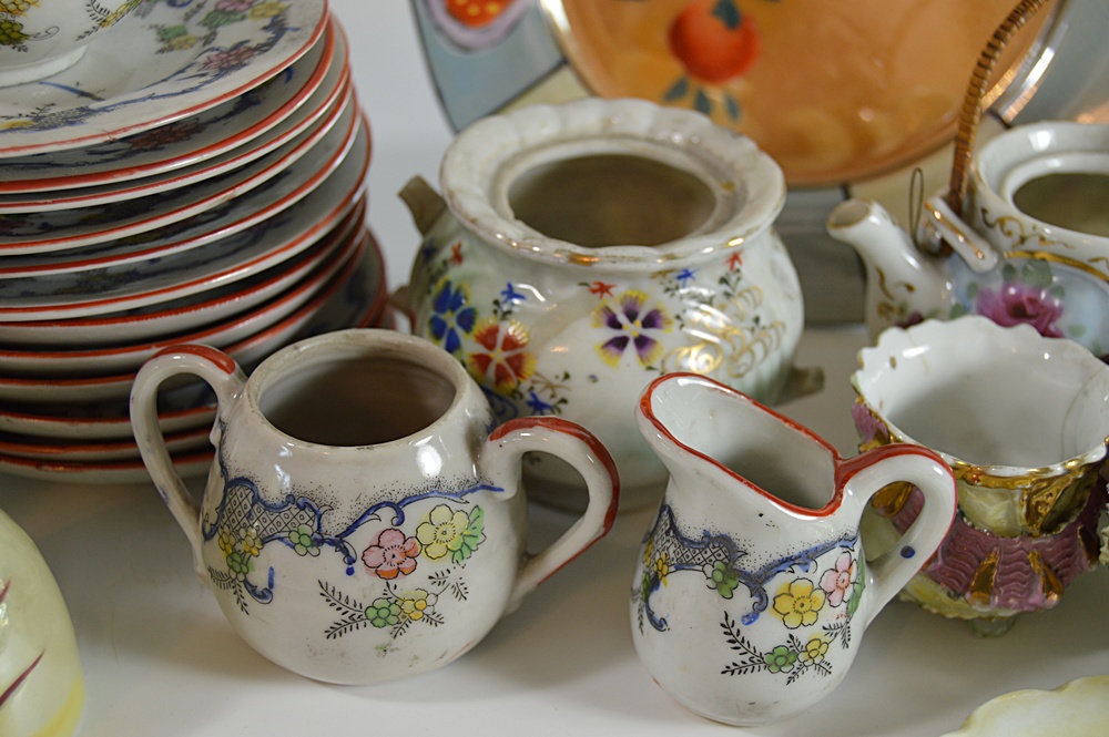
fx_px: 1616
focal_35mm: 52
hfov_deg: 37.9
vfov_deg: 25.7
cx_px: 554
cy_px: 368
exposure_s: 1/100
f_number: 5
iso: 400
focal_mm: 35
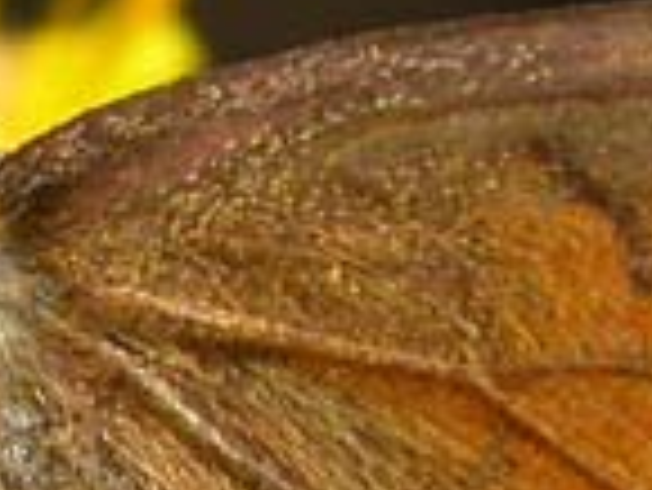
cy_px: 782
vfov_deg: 2.1
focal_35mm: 694
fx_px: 13082
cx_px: 36
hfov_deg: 2.9
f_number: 5.8
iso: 100
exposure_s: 1/282
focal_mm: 26.2
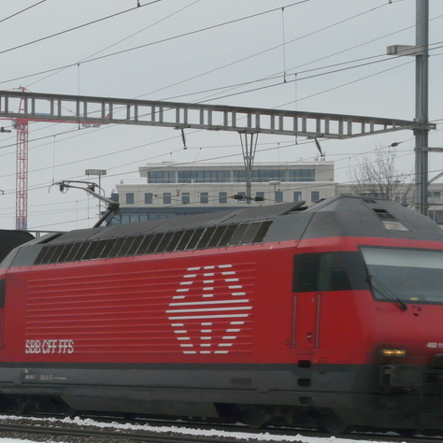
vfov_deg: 12.5
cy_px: 305
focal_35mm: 140
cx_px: 99
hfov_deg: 12.4
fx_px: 2027
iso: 100
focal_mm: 12.3
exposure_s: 1/500
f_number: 6.3
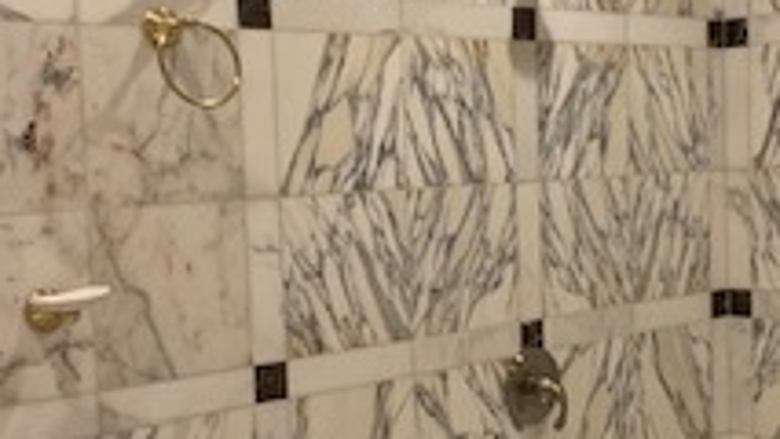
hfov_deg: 25.0
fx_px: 1759
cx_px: 425
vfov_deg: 14.2
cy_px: 274
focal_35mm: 85
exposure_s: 1/60
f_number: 1.8
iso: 320
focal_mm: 4.25
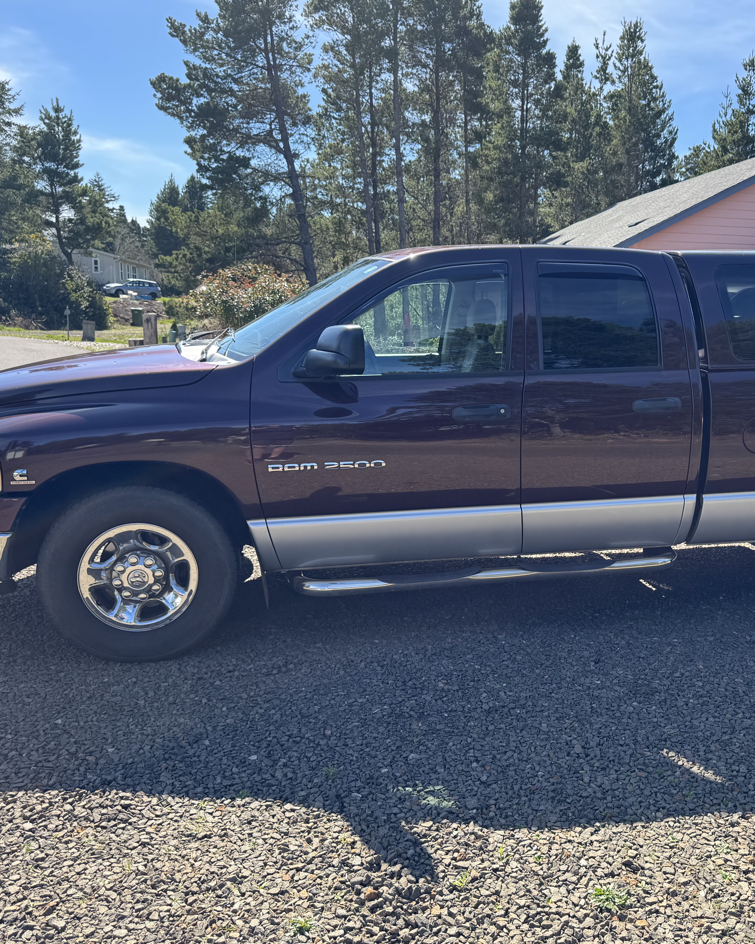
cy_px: 477
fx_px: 894
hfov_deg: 44.9
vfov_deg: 55.7
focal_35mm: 32
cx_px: 525
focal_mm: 6.76
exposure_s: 1/1112
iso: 80
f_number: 1.78
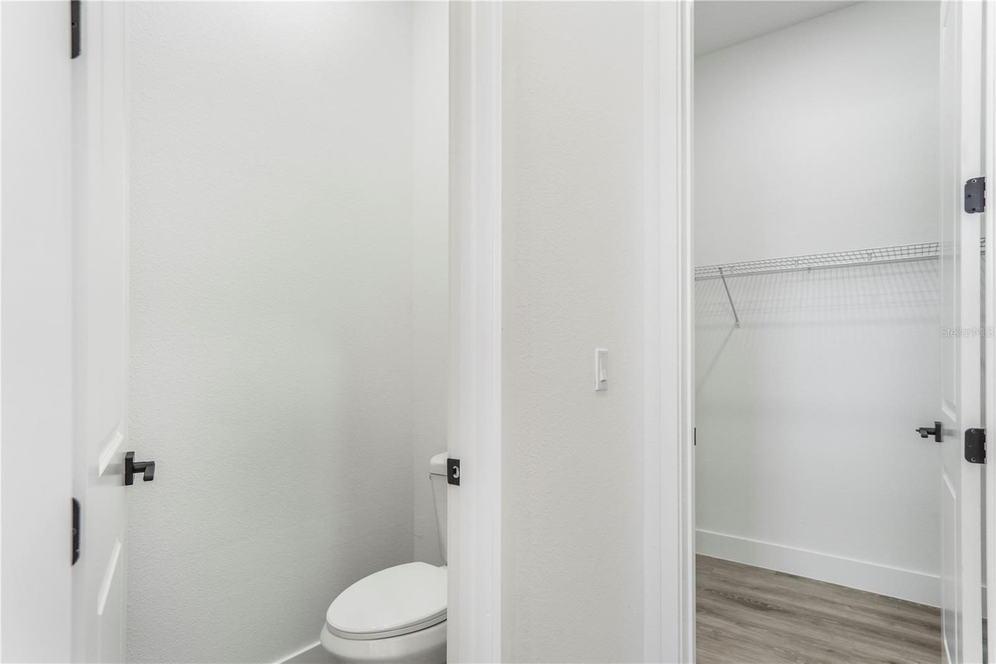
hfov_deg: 90.0
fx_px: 498
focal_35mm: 18
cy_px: 332
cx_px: 498
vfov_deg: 67.4
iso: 100
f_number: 2.5
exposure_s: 1/50
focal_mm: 12
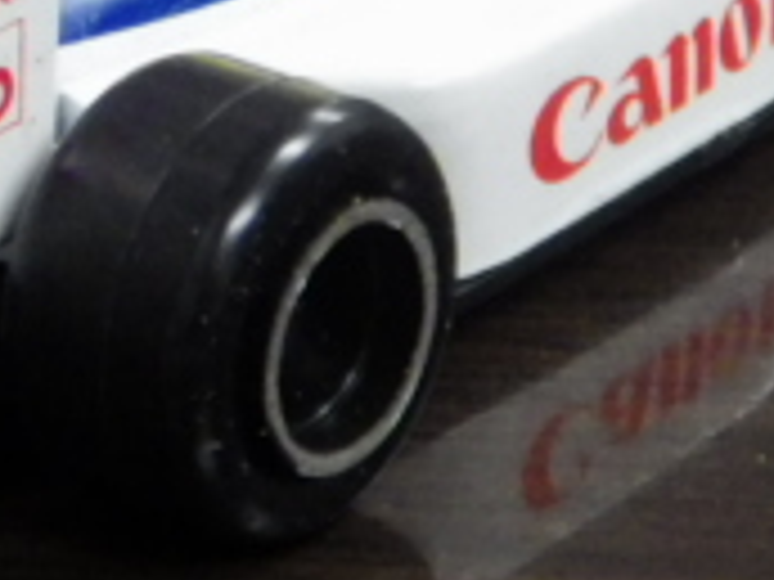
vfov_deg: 4.5
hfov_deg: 6.1
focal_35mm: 324
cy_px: -414
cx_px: -104
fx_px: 7245
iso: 800
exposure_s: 1/30
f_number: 4.4
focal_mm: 15.6
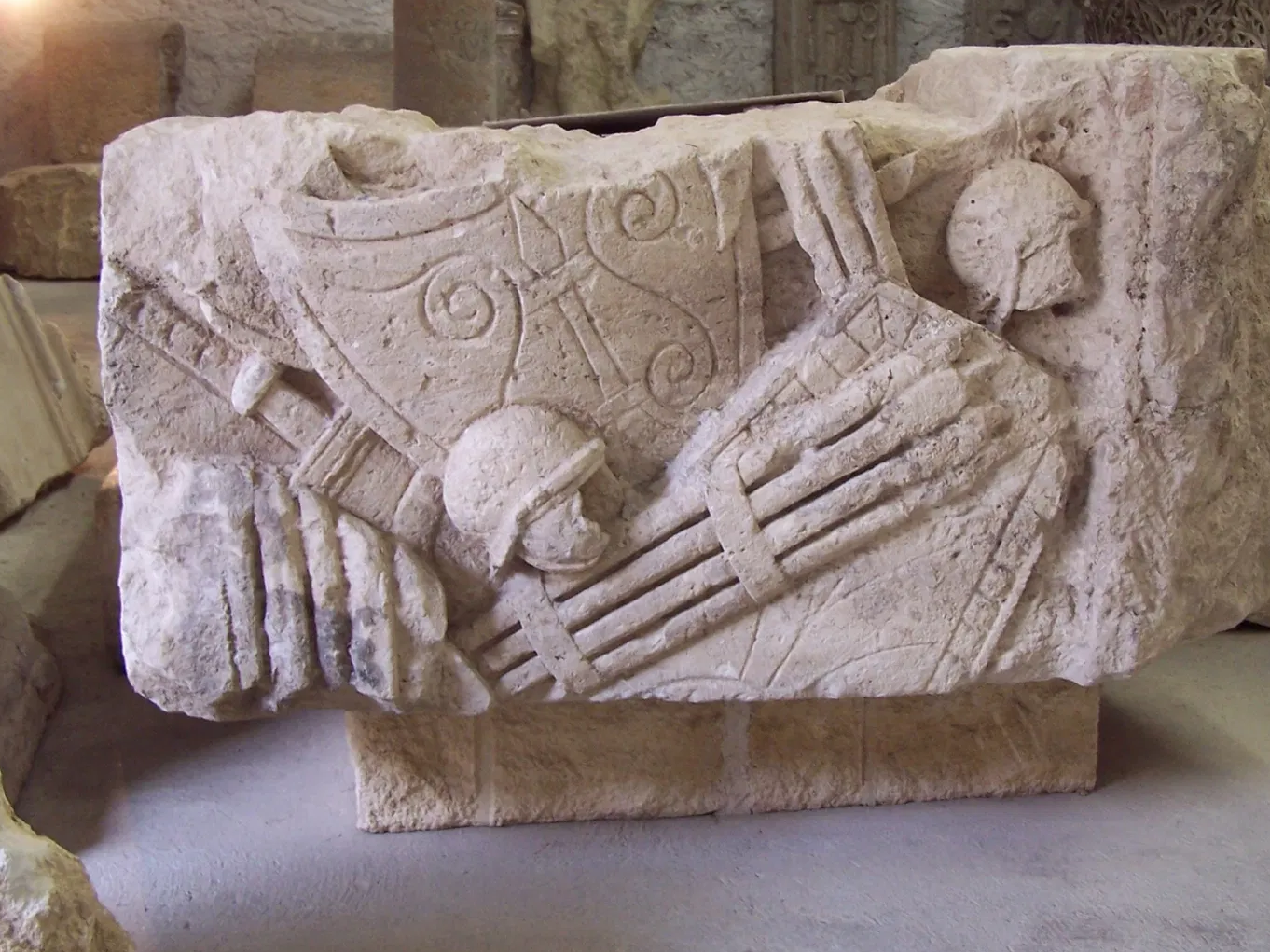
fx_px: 1724
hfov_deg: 40.4
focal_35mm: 47
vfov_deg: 30.9
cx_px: 716
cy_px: 454
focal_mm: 6.7
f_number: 2.8
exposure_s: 1/10
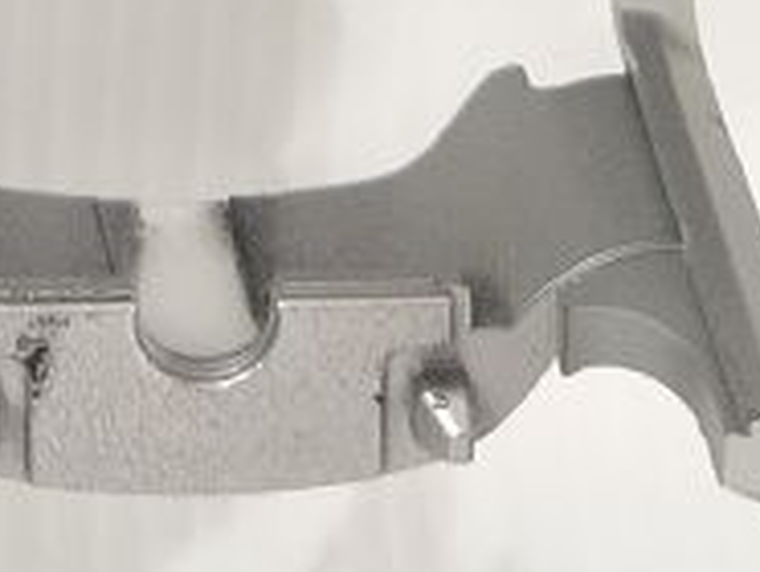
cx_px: 98
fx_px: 3825
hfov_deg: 11.3
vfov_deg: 7.5
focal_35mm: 174
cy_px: -1189
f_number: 1.79
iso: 297
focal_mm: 4.71
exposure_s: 1/50
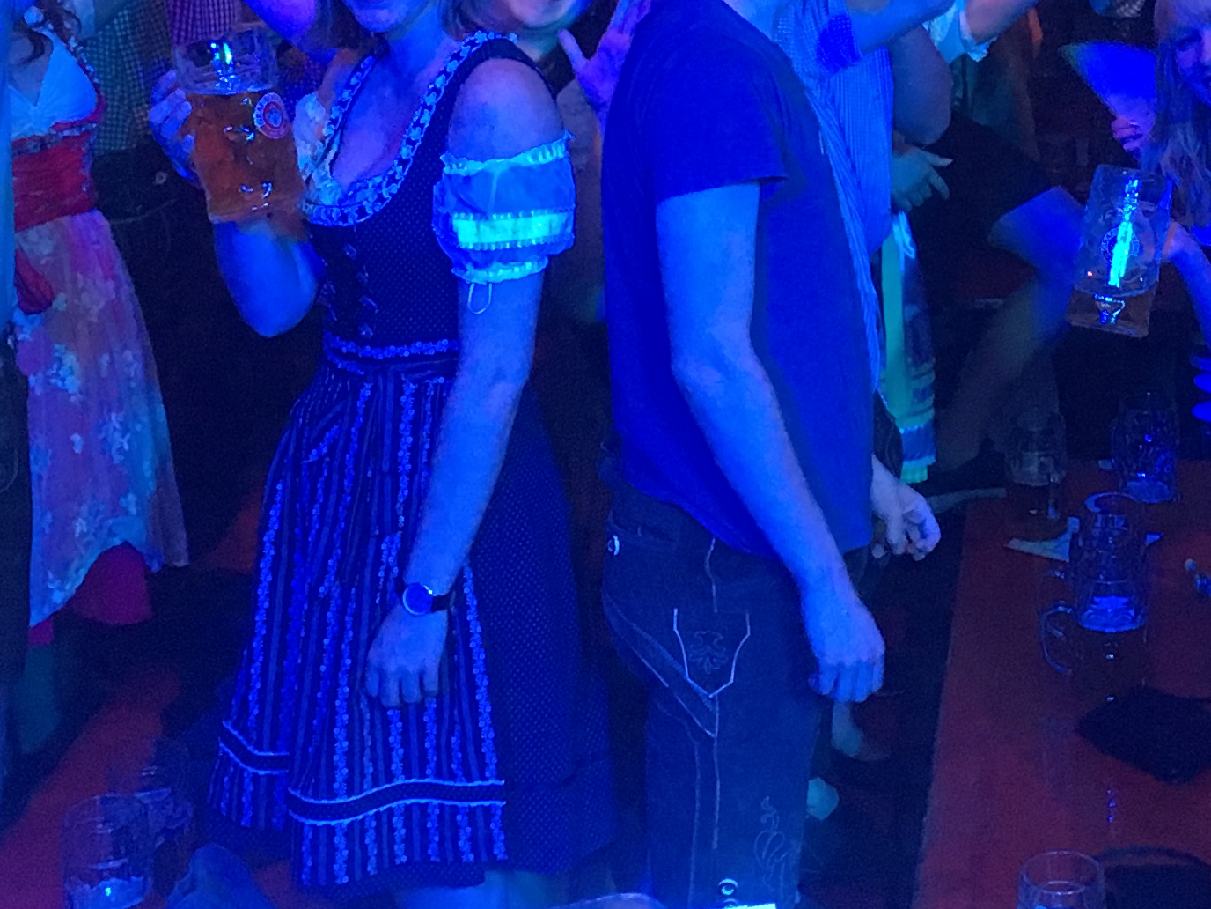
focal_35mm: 85
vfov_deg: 16.7
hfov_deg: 22.5
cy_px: -143
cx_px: 1079
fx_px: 2974
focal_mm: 4.15
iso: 200
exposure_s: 1/25
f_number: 2.2
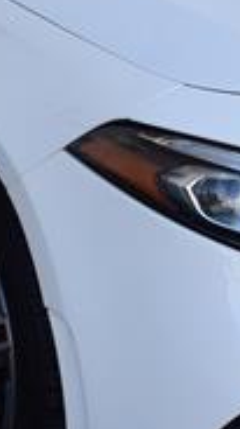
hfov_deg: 7.3
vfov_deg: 13.1
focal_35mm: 164
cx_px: 268
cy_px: 178
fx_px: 1862
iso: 400
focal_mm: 24
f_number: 9
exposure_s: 1/160
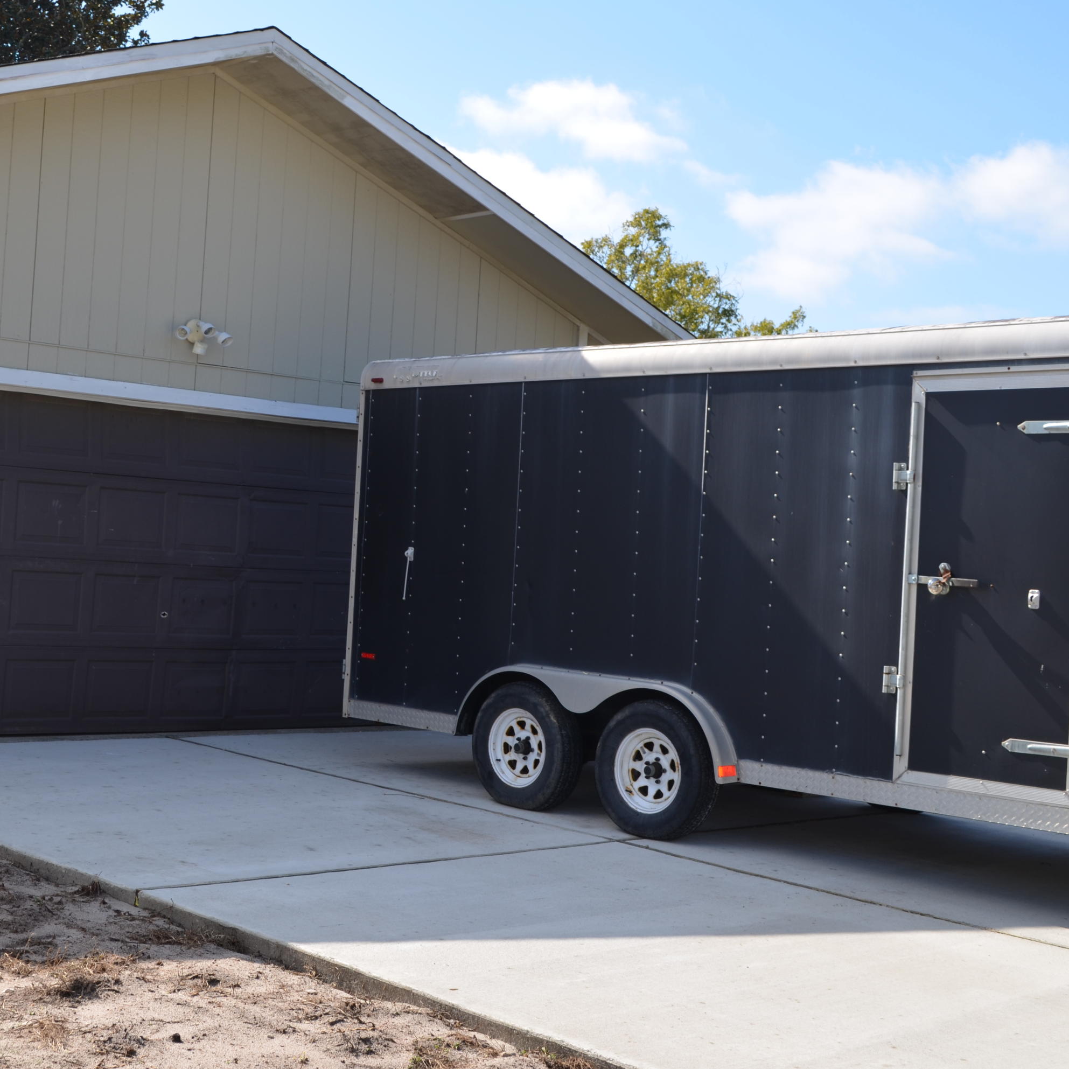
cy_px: 534
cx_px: 299
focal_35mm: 50
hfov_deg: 33.5
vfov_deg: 34.0
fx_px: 1747
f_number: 7.1
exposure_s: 1/200
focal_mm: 26
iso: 100
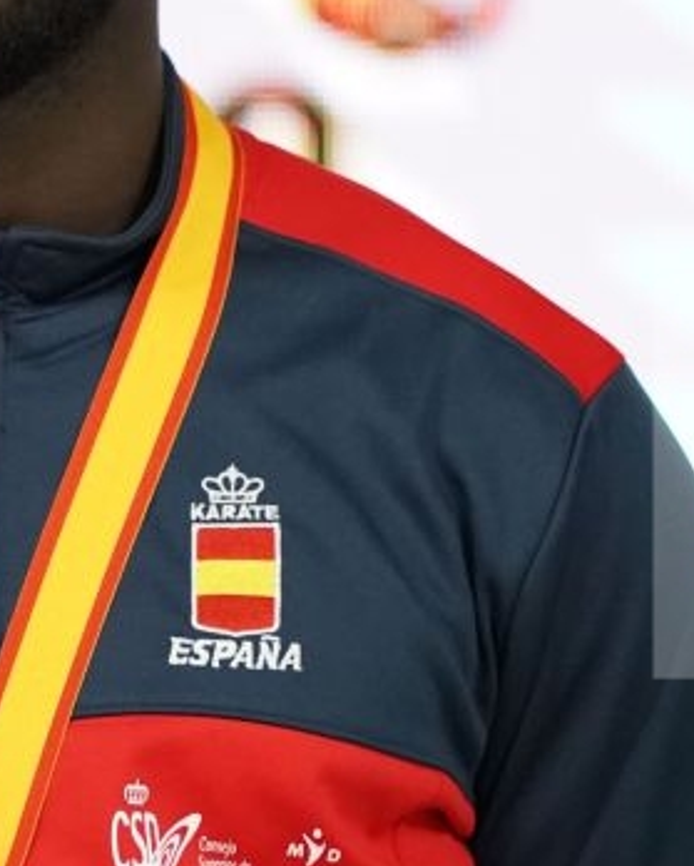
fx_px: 33154
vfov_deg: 1.5
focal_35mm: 1293
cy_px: 453
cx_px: 42
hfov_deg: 1.2
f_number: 2.8
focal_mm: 400
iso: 6400
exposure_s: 1/500
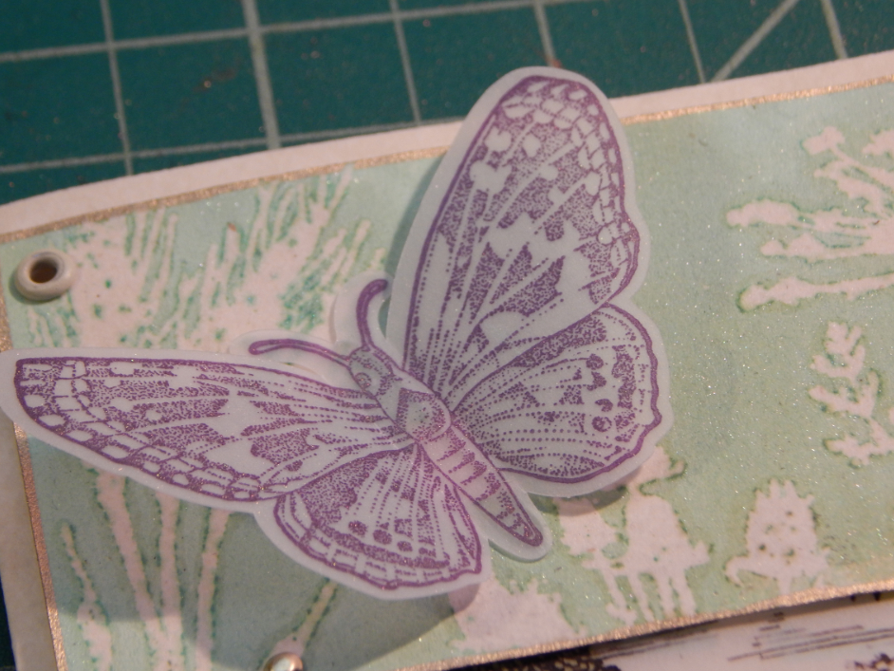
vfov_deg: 9.1
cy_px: 331
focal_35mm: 163
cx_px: 445
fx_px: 4211
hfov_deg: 12.1
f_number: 5.1
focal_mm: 28.7
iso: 220
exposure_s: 1/30
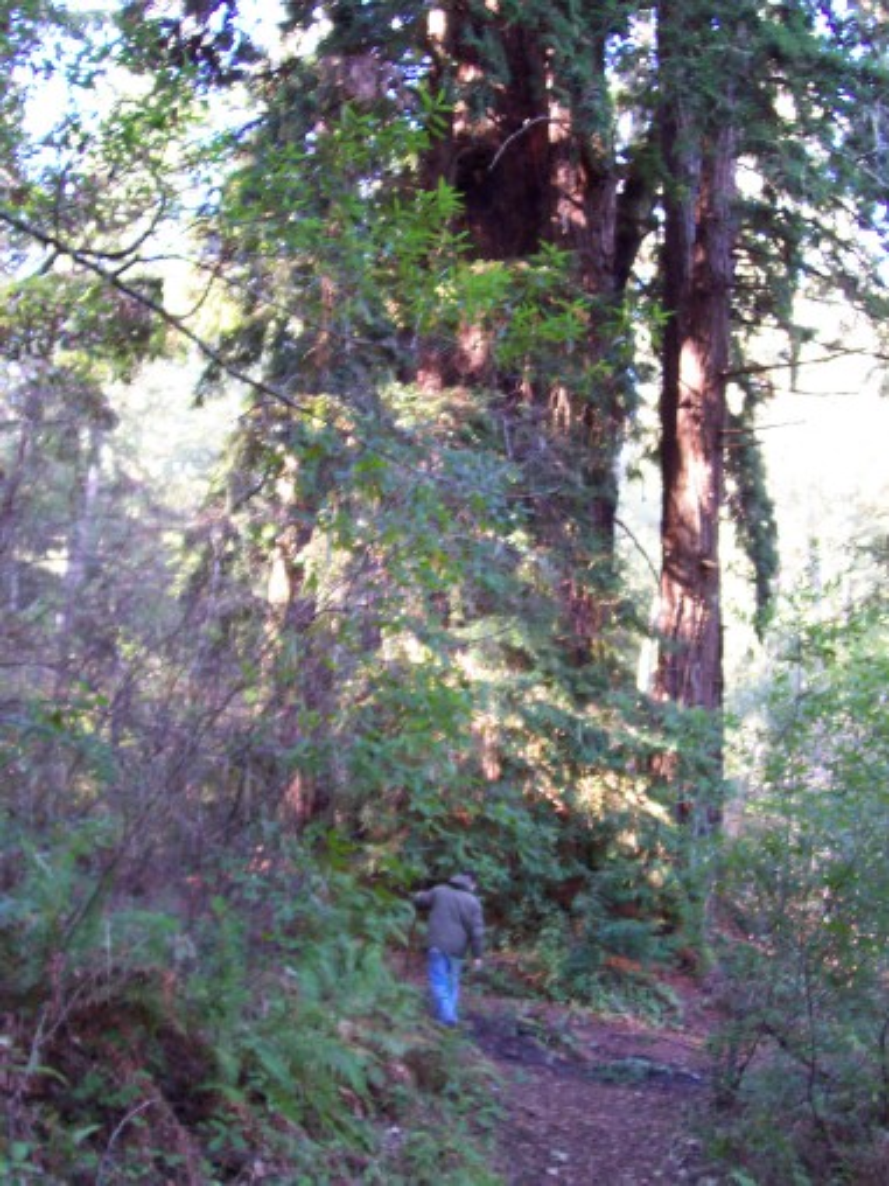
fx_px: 1267
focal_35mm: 37
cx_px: 444
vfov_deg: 50.1
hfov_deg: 38.7
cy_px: 593
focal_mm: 5.6
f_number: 2.8
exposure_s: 1/15
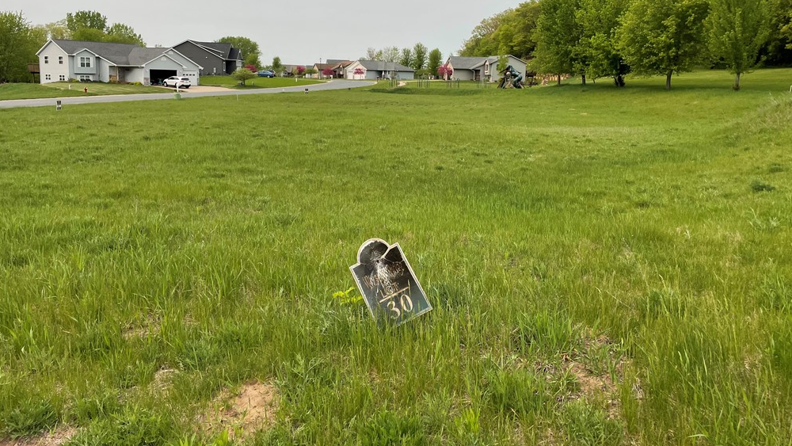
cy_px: 160
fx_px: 609
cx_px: 402
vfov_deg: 39.9
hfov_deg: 66.1
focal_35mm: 29
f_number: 1.6
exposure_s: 1/3300
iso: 32
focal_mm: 4.2
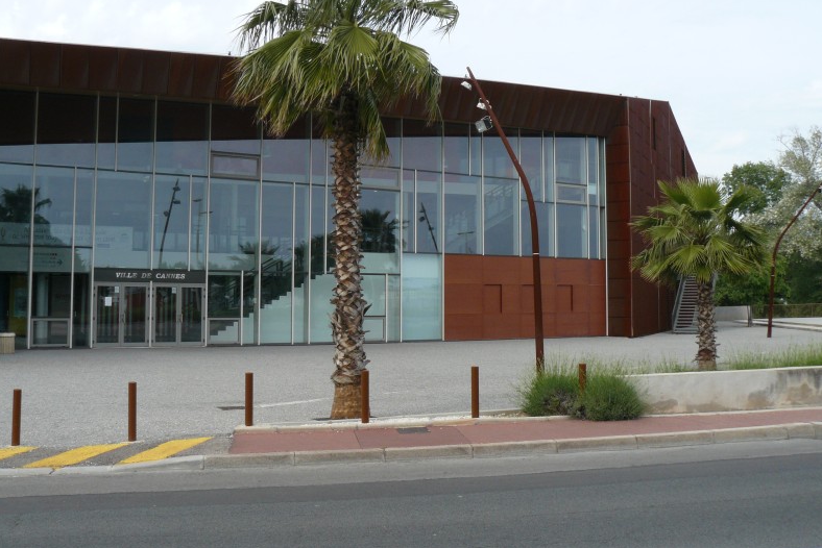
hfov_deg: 50.7
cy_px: 240
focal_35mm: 38
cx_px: 415
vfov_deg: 35.0
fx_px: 868
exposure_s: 1/250
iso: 100
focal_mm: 6
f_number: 5.6
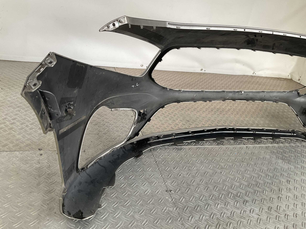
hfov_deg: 61.7
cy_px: 114
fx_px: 256
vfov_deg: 48.2
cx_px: 153
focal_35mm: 29
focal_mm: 3
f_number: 1.8
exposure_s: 1/100
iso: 64
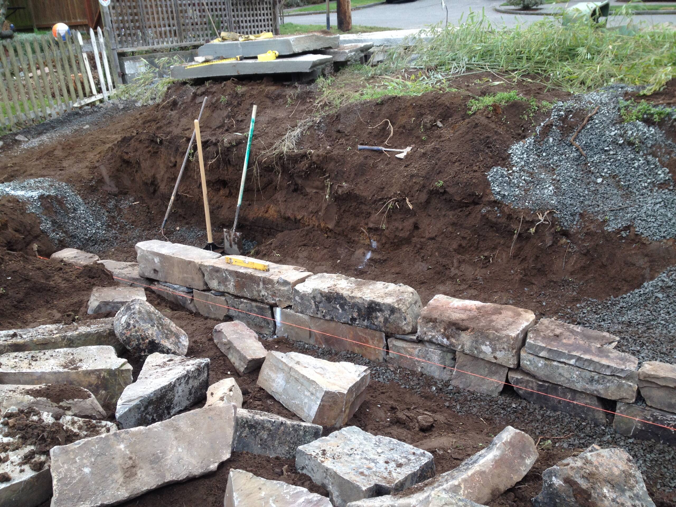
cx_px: 338
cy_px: 254
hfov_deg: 52.6
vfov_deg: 40.7
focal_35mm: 35
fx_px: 683
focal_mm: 4.28
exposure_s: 1/120
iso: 64
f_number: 2.4
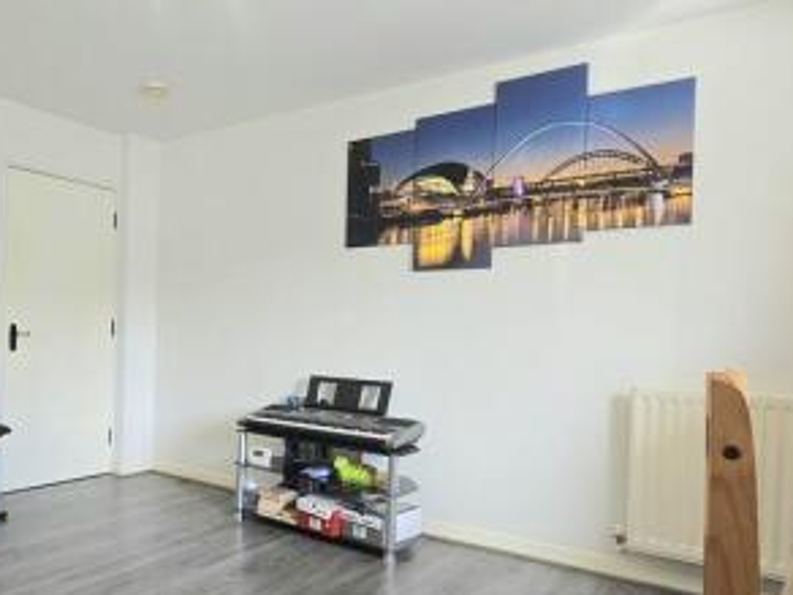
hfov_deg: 64.7
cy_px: 333
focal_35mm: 26
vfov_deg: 52.9
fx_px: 596
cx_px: 235
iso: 80
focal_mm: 2.2
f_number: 2.2
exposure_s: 1/50.3
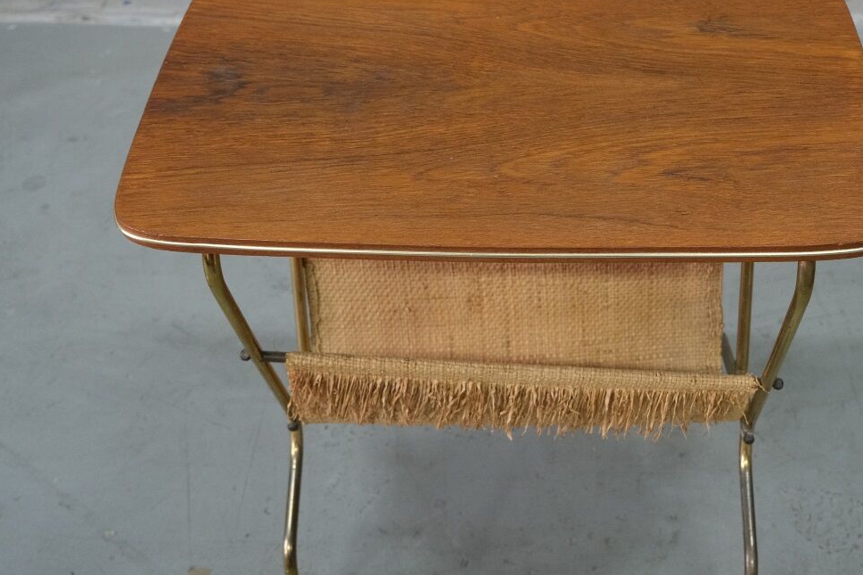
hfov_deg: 42.5
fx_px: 1102
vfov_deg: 29.2
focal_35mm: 46
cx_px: 526
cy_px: 288
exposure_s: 1/34
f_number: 4
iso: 1600
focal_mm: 23.5
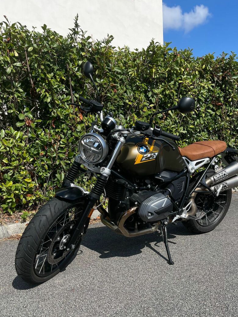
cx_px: 127
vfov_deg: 56.5
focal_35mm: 32
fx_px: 293
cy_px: 187
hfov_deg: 44.1
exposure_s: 1/4348
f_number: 1.6
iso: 32
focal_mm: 5.1
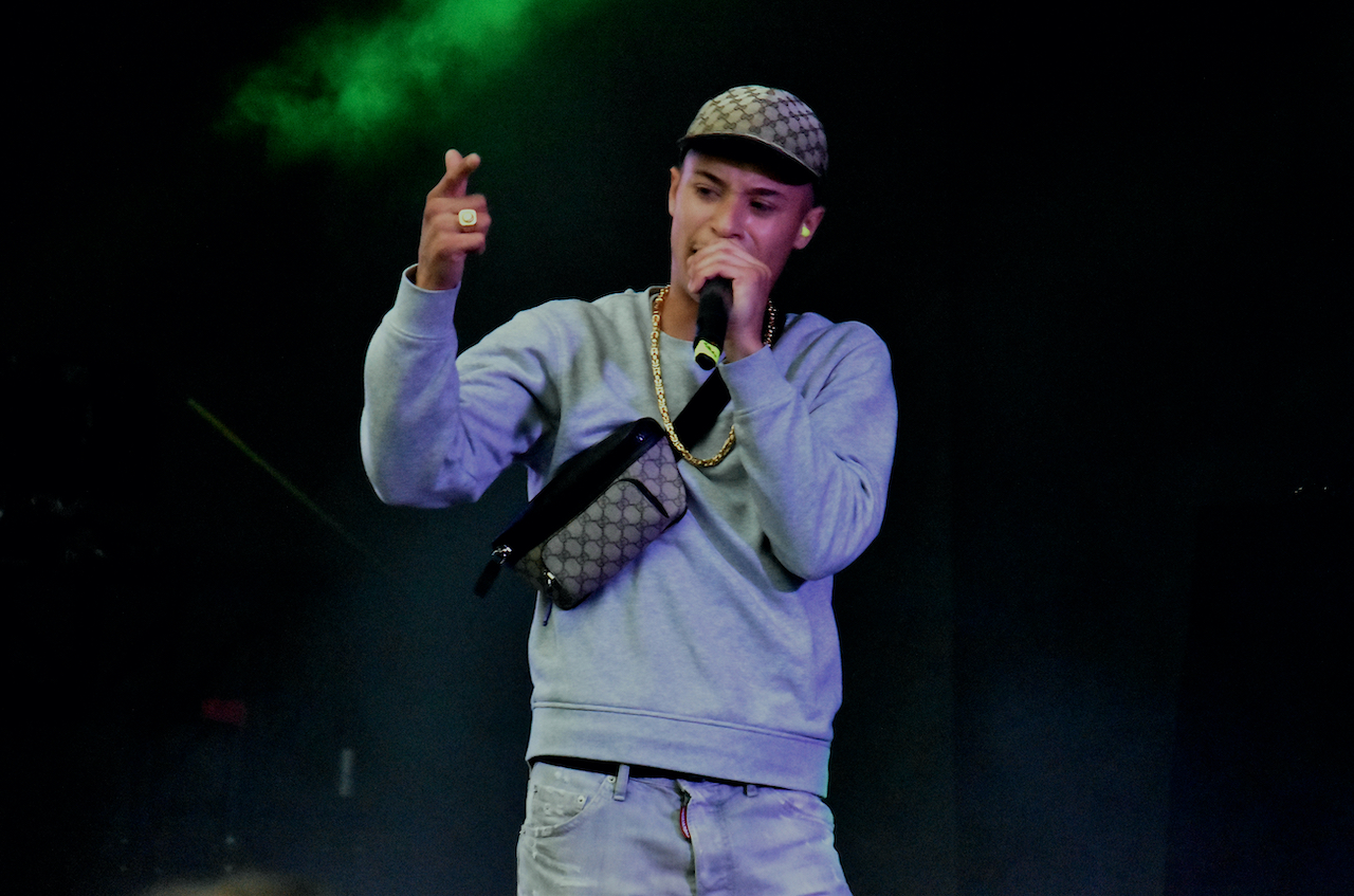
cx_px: 677
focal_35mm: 300
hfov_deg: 6.9
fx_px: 11257
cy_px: 448
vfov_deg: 4.6
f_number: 9
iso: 25600
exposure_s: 1/400
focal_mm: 200
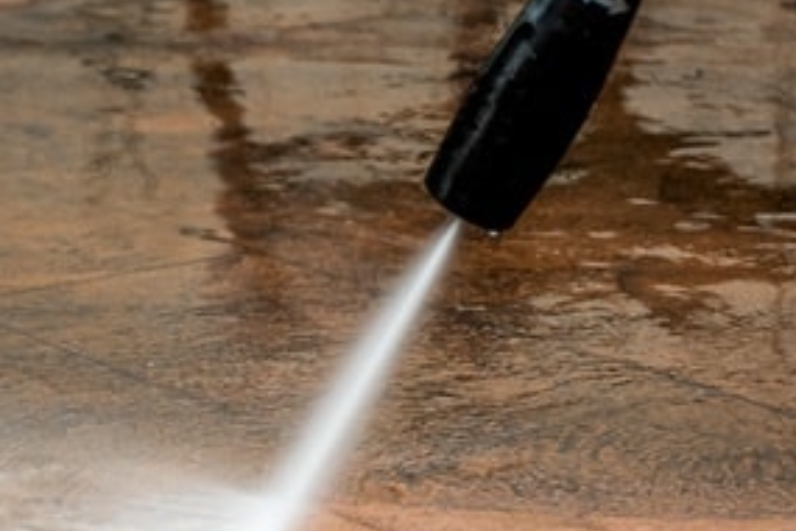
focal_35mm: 164
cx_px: 145
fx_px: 3626
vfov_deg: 8.3
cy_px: 492
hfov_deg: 12.5
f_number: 4.8
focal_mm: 52
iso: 200
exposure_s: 1/400
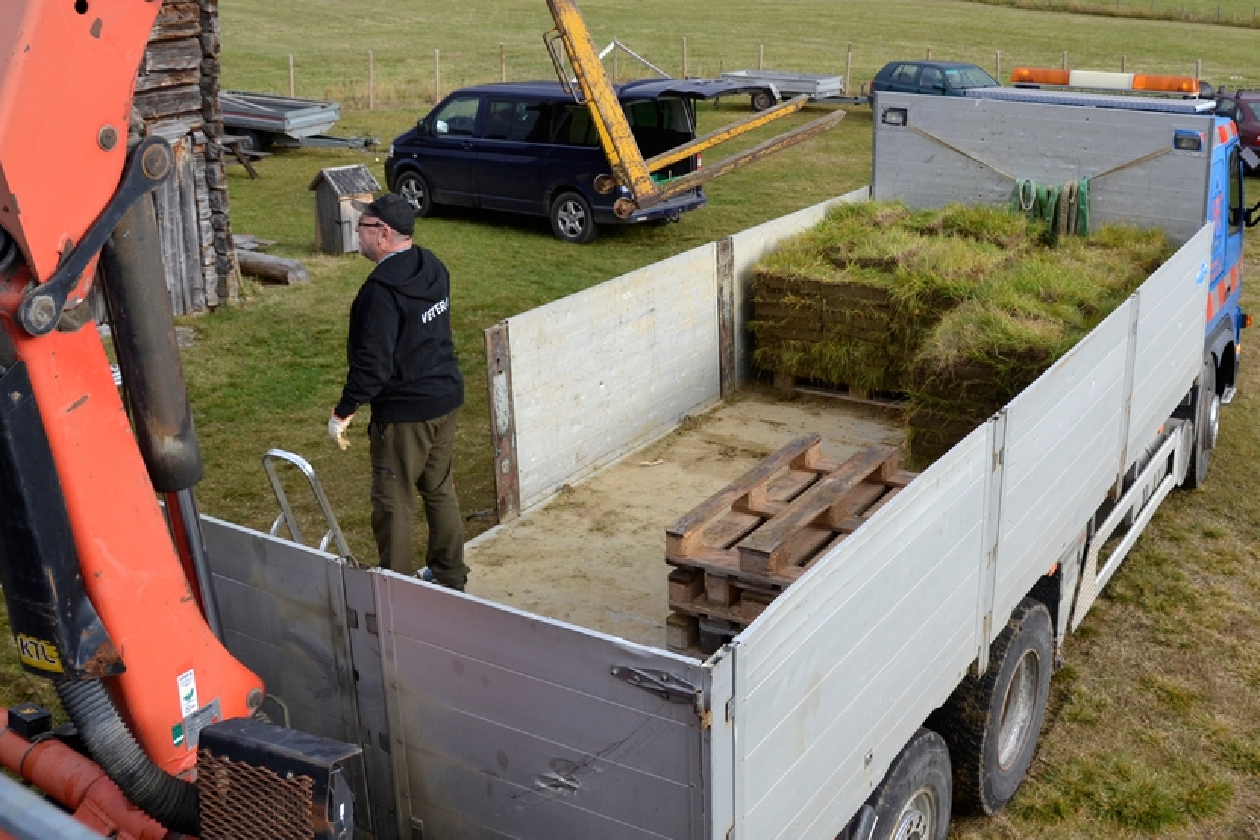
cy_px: 258
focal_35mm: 39
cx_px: 808
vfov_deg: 33.8
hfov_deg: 48.9
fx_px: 1365
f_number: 3.5
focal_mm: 18
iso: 400
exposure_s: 1/800
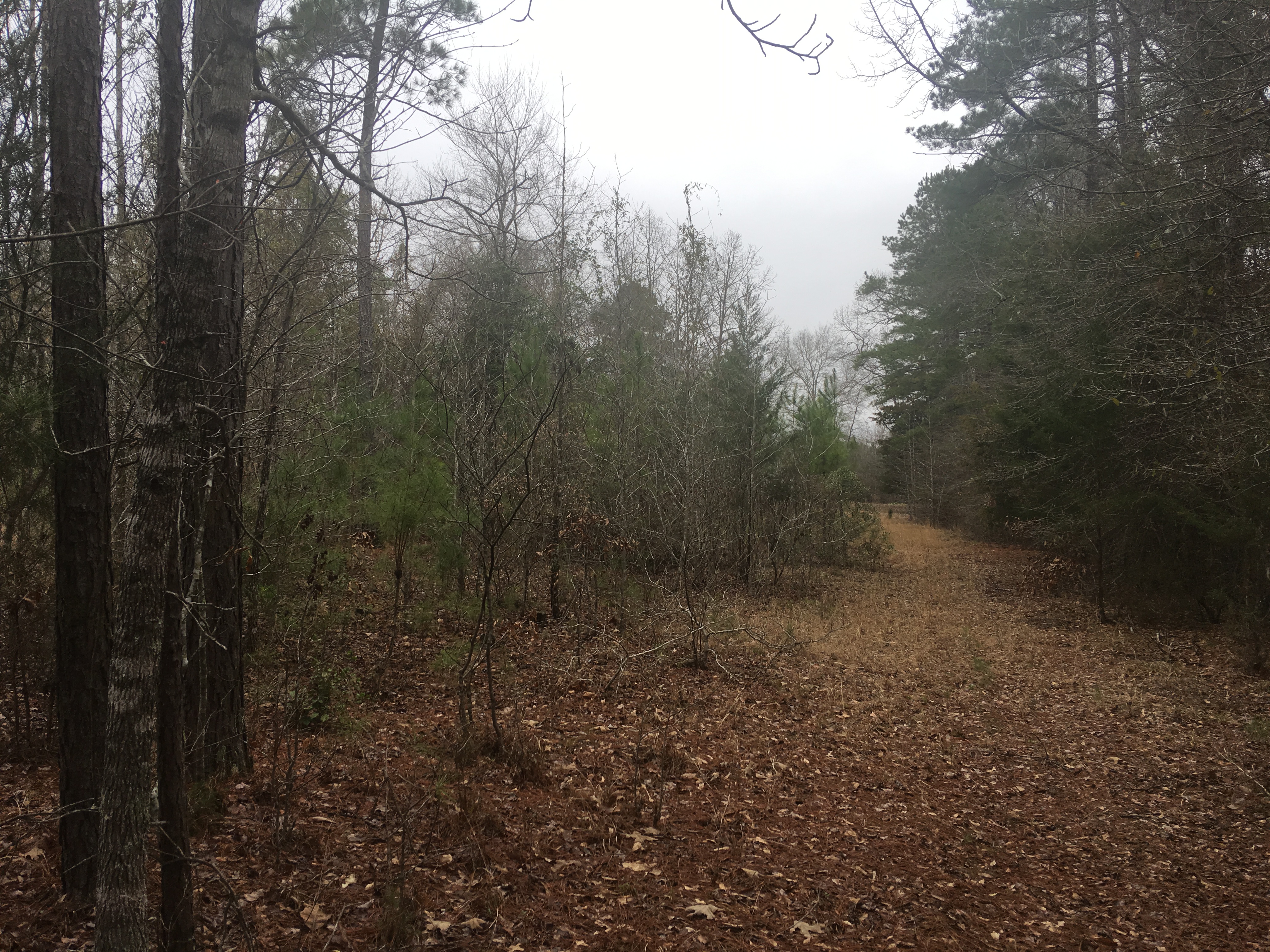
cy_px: 476
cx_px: 635
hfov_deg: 61.7
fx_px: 1064
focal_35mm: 29
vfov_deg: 48.2
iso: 25
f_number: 2.2
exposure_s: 1/354
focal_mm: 4.15
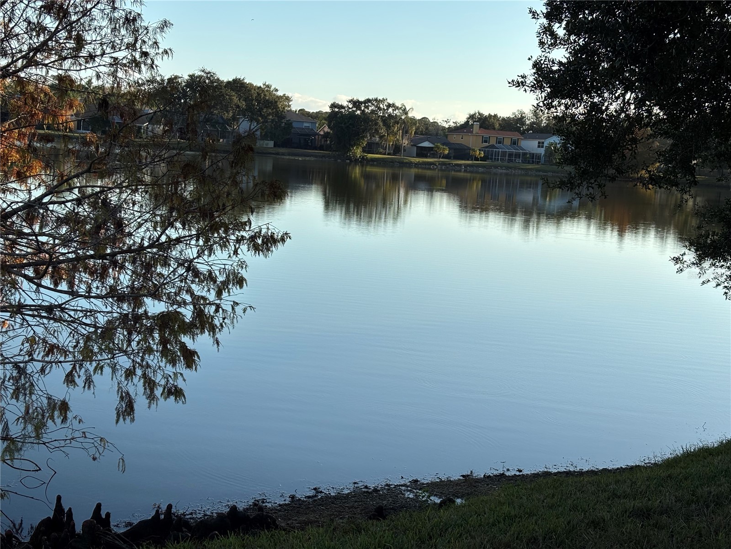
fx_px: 1098
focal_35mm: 52
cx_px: 366
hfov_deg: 36.8
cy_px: 274
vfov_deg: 28.0
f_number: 1.6
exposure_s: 1/1984
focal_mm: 5.96
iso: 40
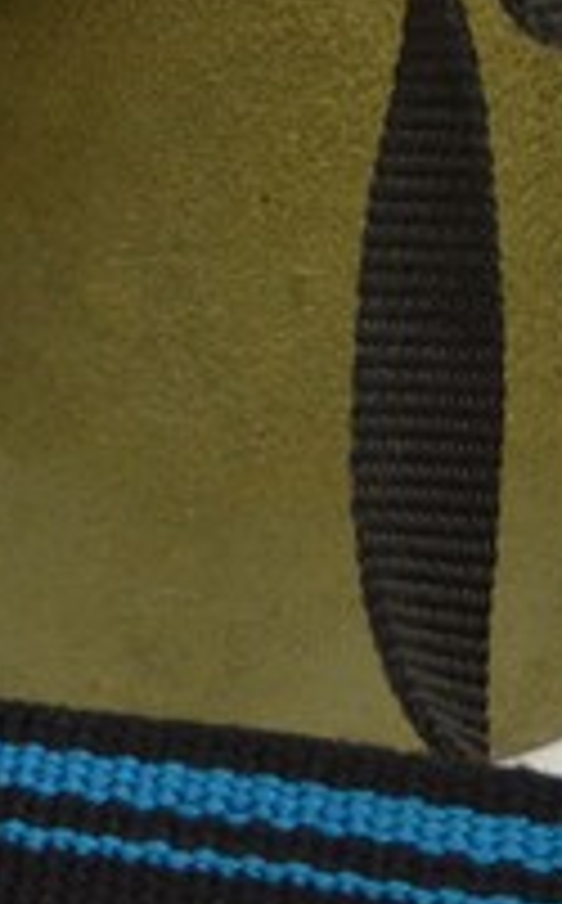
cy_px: -223
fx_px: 8633
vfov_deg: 6.0
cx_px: -22
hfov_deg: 3.7
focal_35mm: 351
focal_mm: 36
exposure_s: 1/100
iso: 1000
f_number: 5
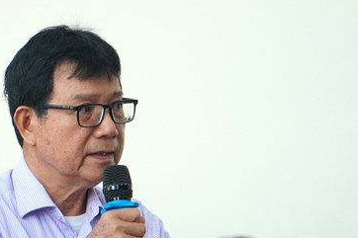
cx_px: 135
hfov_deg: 6.8
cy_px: 137
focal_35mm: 304
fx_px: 3021
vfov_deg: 4.5
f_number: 4
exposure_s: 1/200
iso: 1250
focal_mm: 105
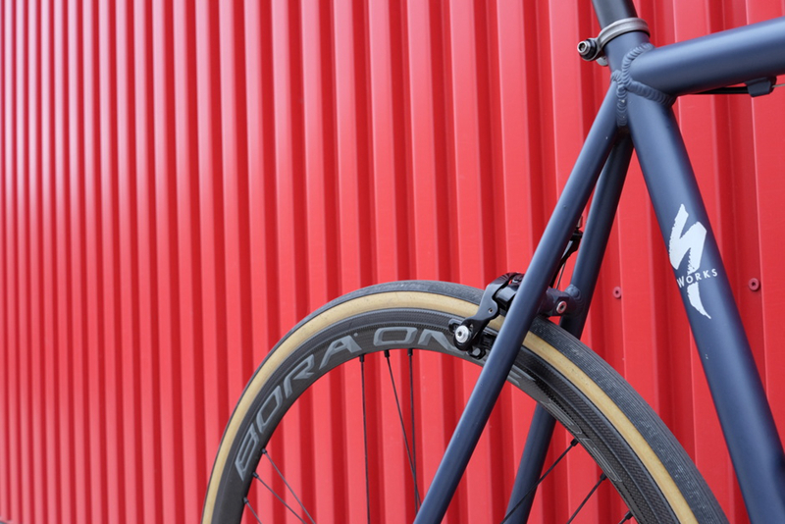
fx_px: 894
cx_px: 392
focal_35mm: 41
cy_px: 262
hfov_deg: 47.4
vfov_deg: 32.7
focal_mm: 27
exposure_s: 1/220
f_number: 5.6
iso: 400
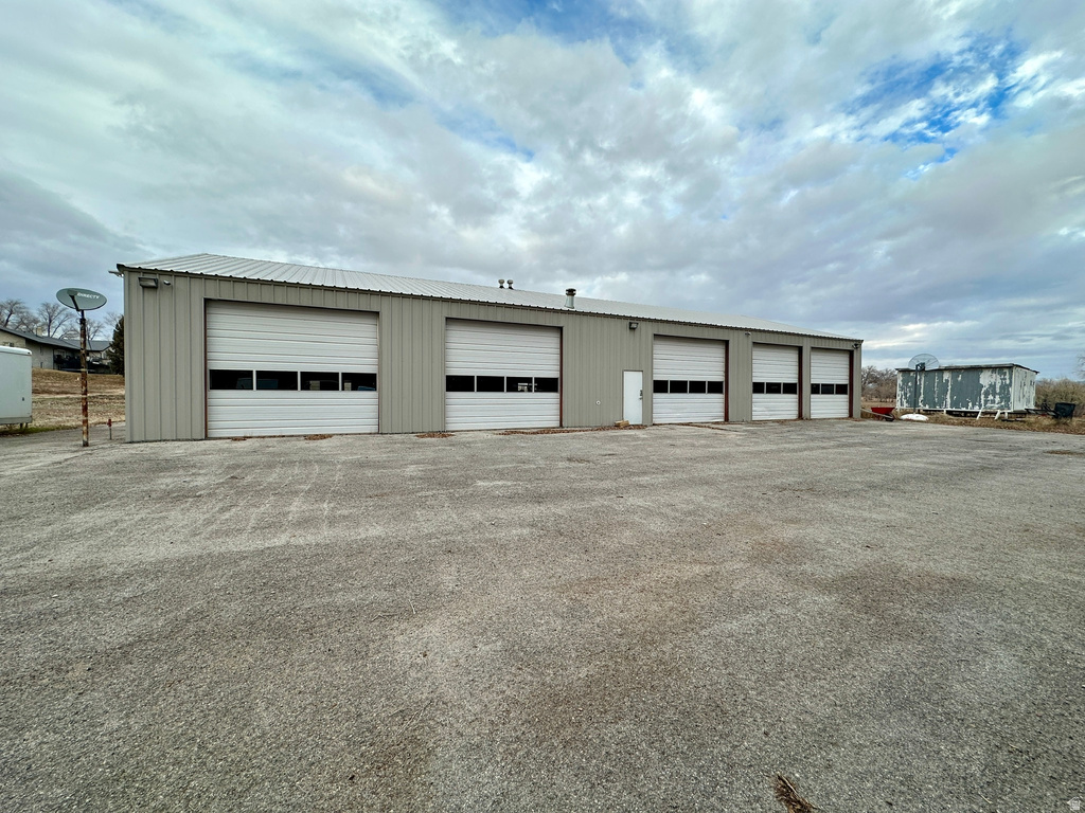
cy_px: 406
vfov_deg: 85.7
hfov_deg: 102.1
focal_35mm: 14
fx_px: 439
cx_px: 542
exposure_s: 1/493
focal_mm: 2.22
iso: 40
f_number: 2.2
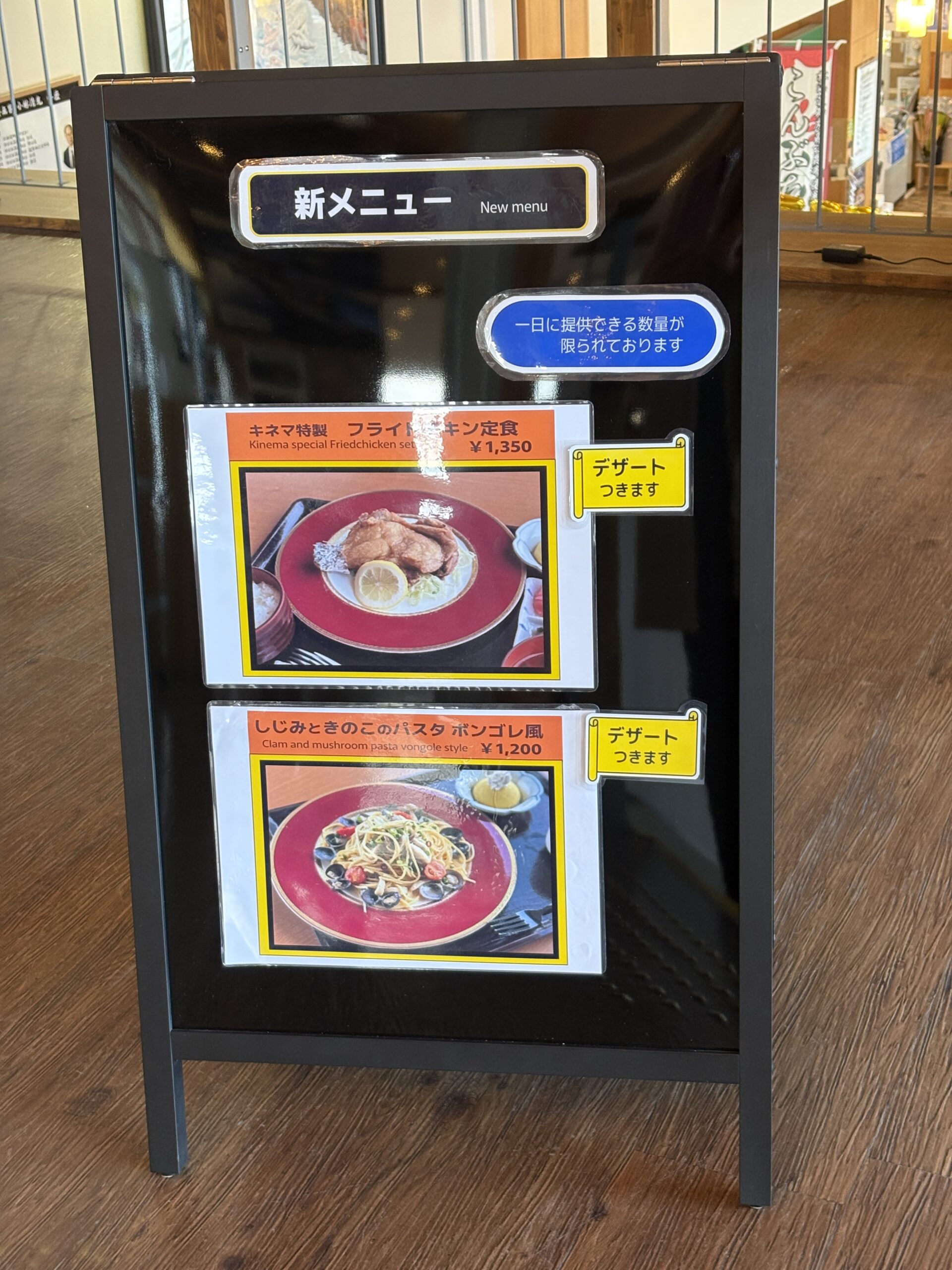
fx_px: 1907
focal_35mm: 52
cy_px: 635
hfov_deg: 28.0
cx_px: 476
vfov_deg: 36.8
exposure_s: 1/50
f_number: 1.6
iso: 80
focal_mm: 5.96
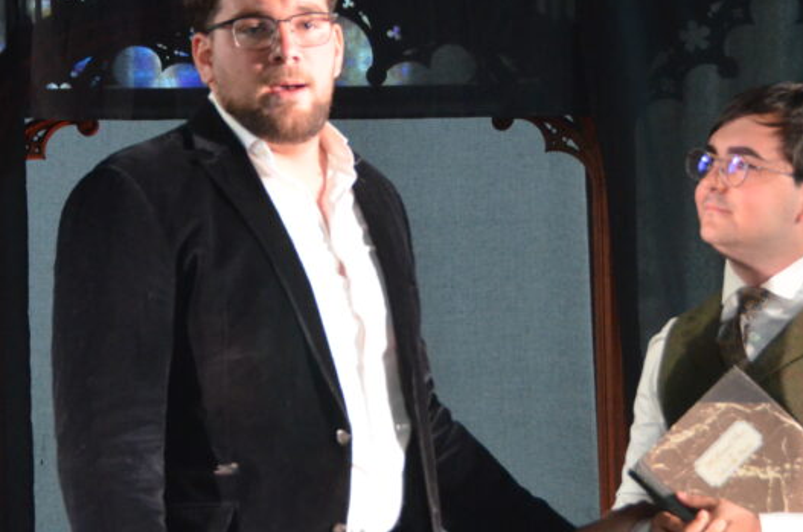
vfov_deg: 9.8
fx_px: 3116
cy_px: 293
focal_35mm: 140
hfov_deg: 14.7
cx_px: 329
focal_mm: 48
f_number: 4.5
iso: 3200
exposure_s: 1/100
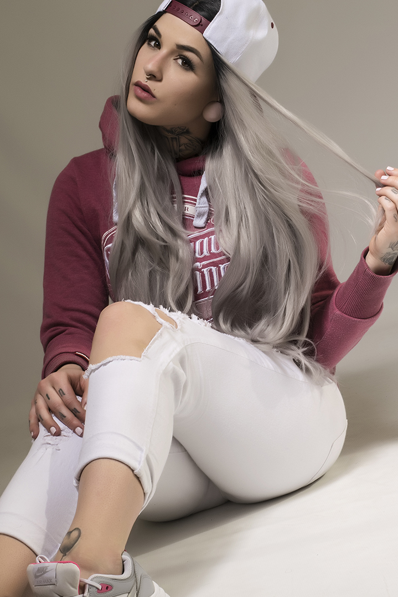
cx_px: 163
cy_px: 380
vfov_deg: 22.8
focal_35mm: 89
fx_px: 1476
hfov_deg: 15.3
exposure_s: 1/60
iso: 200
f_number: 14
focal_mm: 40
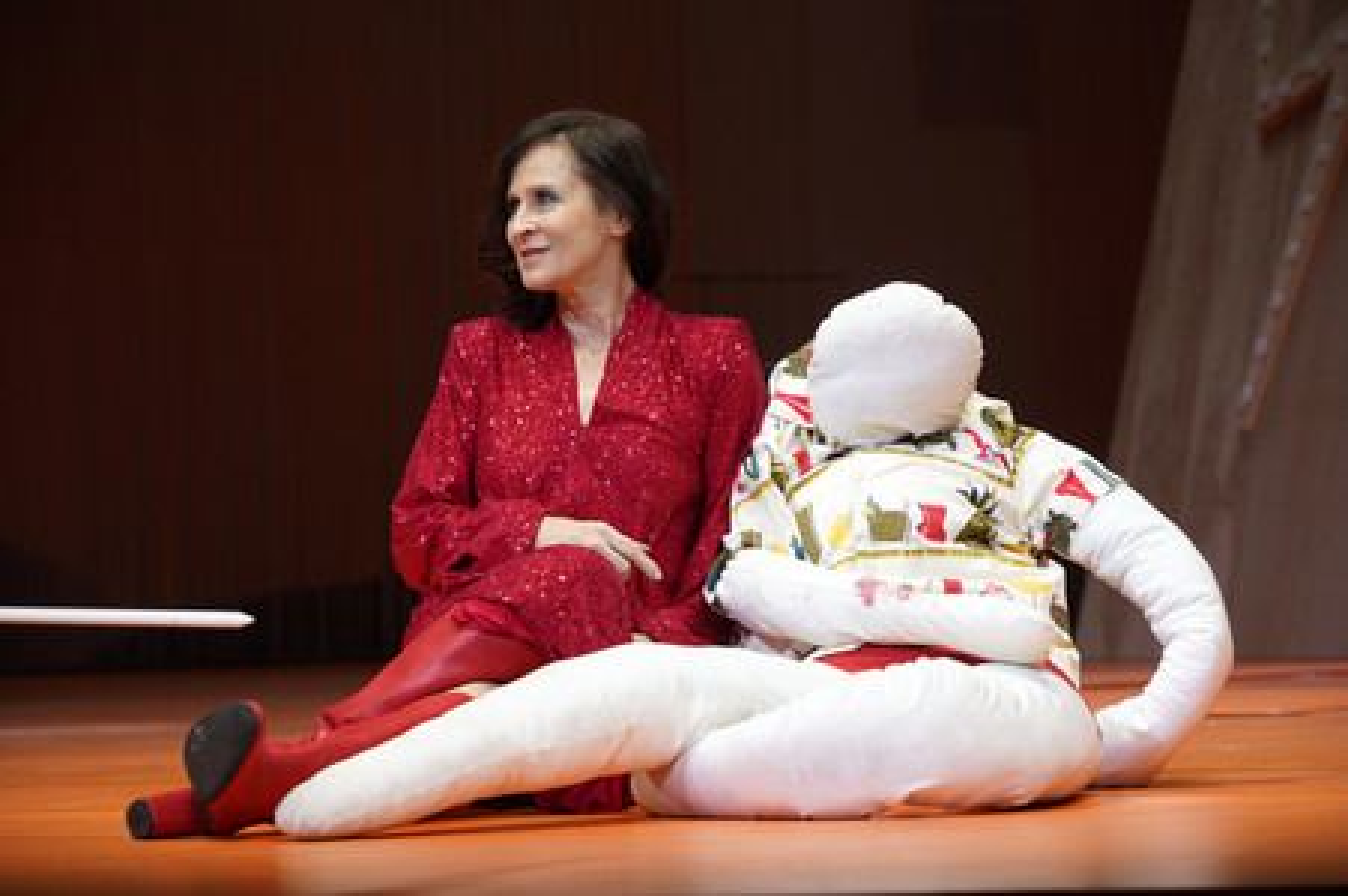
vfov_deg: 12.0
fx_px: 4265
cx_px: 674
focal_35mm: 114
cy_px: 448
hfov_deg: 18.0
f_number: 6.3
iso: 800
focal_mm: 114
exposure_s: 1/160
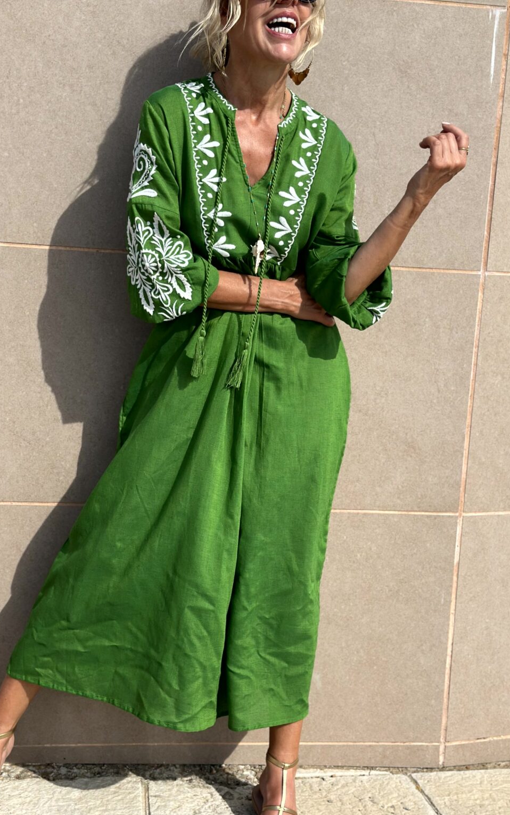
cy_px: 408
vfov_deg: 39.6
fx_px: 1134
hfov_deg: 25.4
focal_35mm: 51
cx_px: 260
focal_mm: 6.86
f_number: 1.78
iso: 100
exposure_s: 1/5556
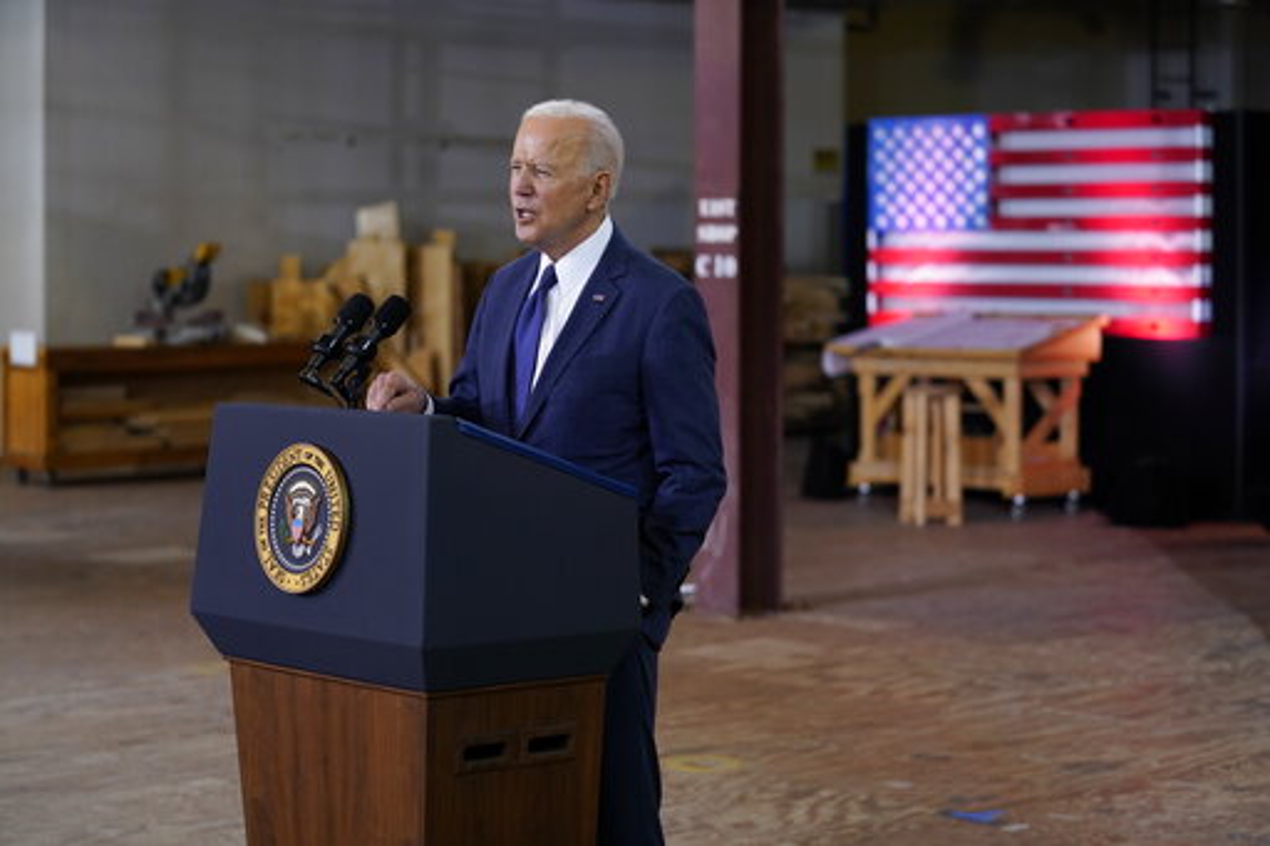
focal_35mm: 81
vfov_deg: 16.8
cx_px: 635
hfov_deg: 25.1
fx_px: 2856
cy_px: 423
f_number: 2.8
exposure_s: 1/500
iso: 1600
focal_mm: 81
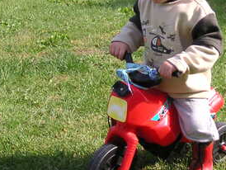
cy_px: 22
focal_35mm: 108
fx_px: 706
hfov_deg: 18.1
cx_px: 160
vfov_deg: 13.6
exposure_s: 1/500
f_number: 2.8
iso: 50
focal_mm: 6.1
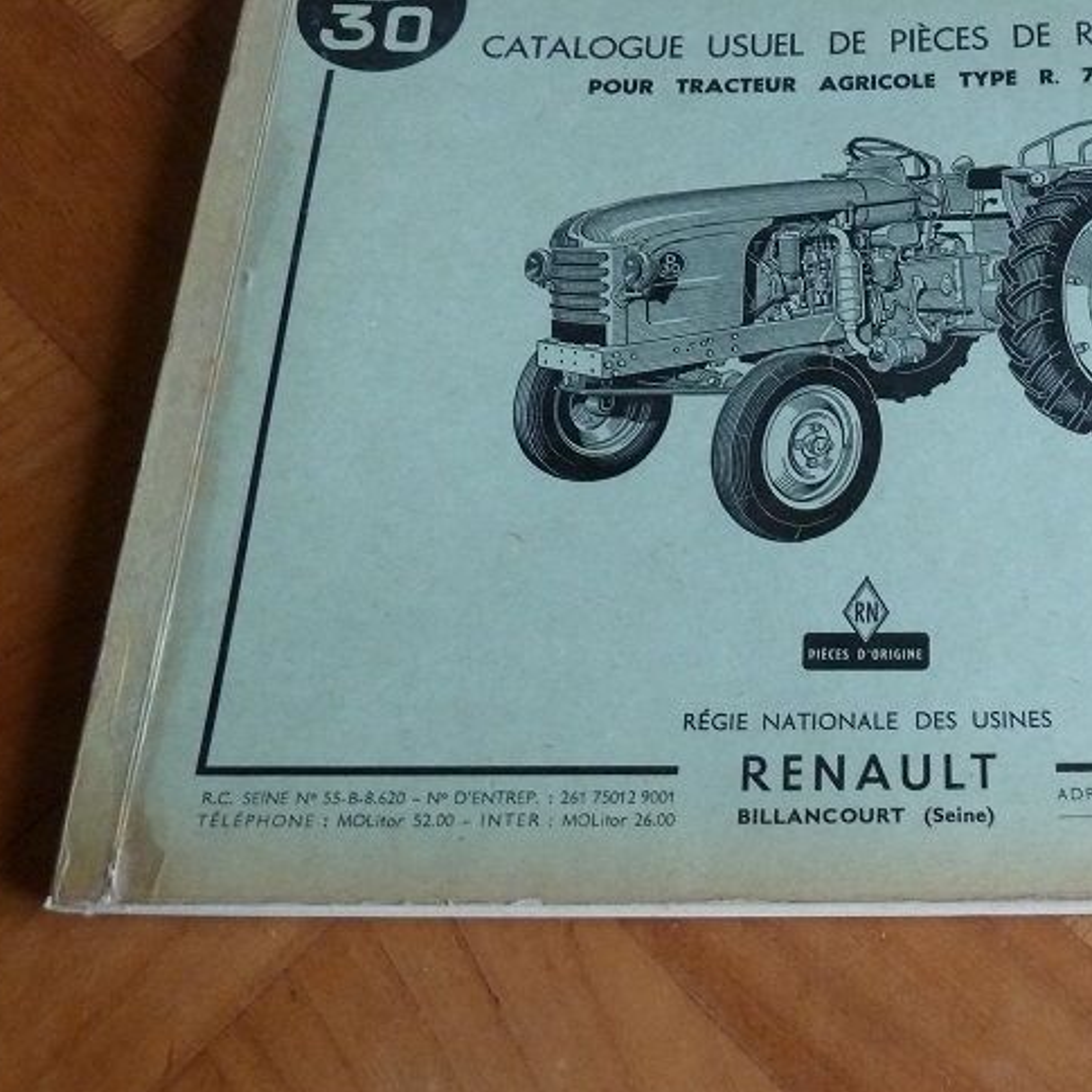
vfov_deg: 40.7
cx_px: 907
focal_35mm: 41
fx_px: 1463
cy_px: 431
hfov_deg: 39.0
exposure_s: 1/10
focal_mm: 4.1
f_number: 3.3
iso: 400
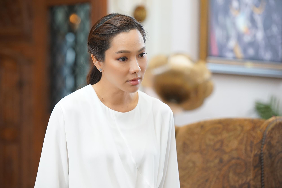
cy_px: 94
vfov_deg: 10.6
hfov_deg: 15.8
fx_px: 1019
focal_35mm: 130
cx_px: 141
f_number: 4
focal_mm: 130
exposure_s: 1/100
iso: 2500
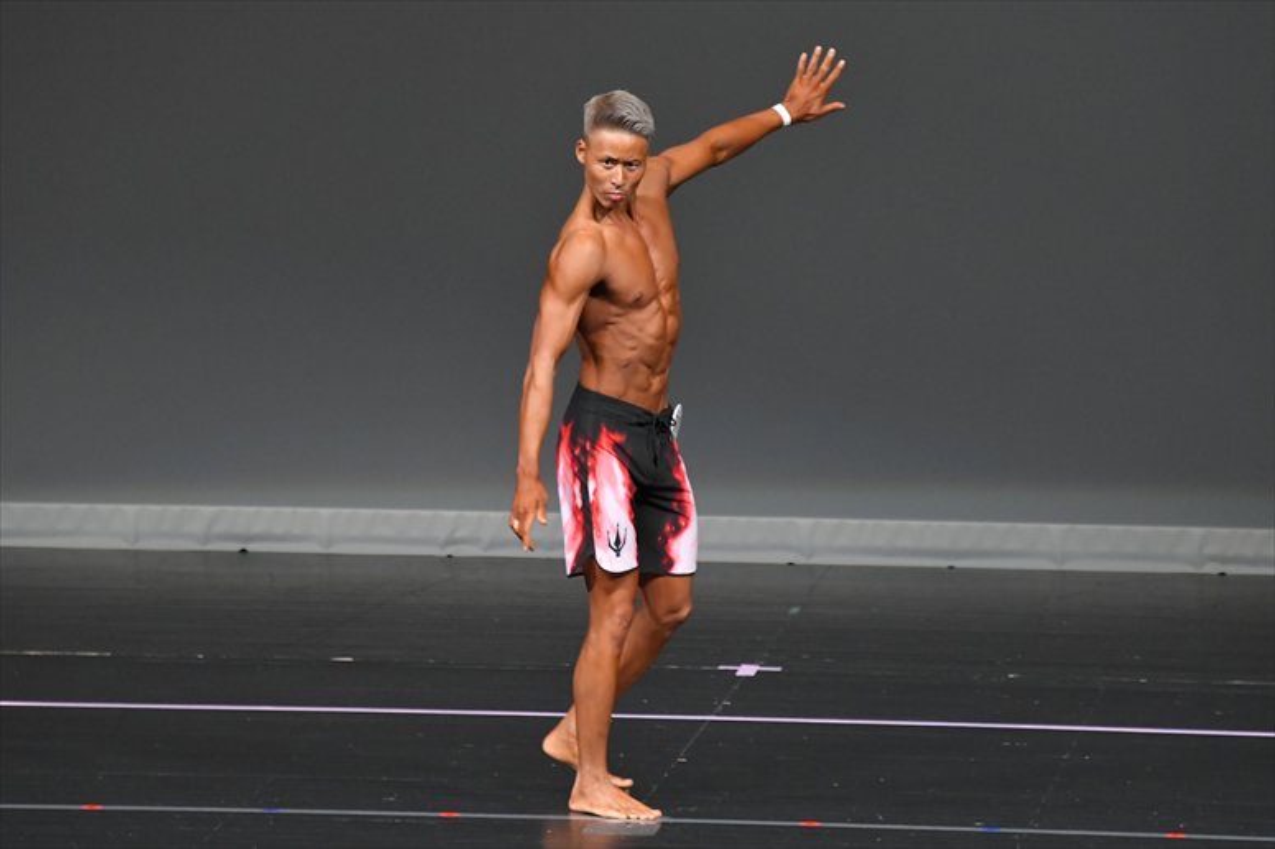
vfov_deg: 4.4
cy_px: 424
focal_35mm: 315
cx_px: 638
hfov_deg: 6.5
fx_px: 11151
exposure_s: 1/400
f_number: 5.6
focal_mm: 210
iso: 4000
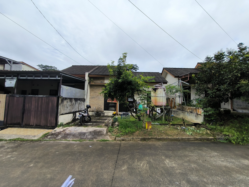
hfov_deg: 98.2
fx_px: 108
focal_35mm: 15
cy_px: 94
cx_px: 124
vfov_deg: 81.7
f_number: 2.2
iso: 50
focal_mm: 1.91
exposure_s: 1/972
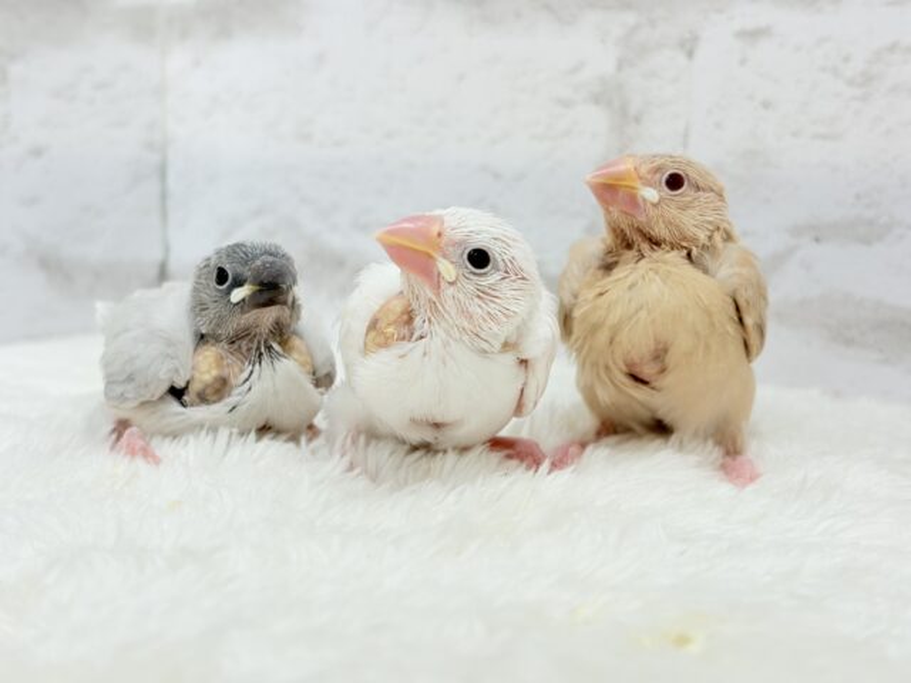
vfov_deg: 28.0
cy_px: 342
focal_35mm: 52
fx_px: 1369
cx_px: 456
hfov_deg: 36.8
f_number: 1.6
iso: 40
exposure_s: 1/50
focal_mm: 5.96
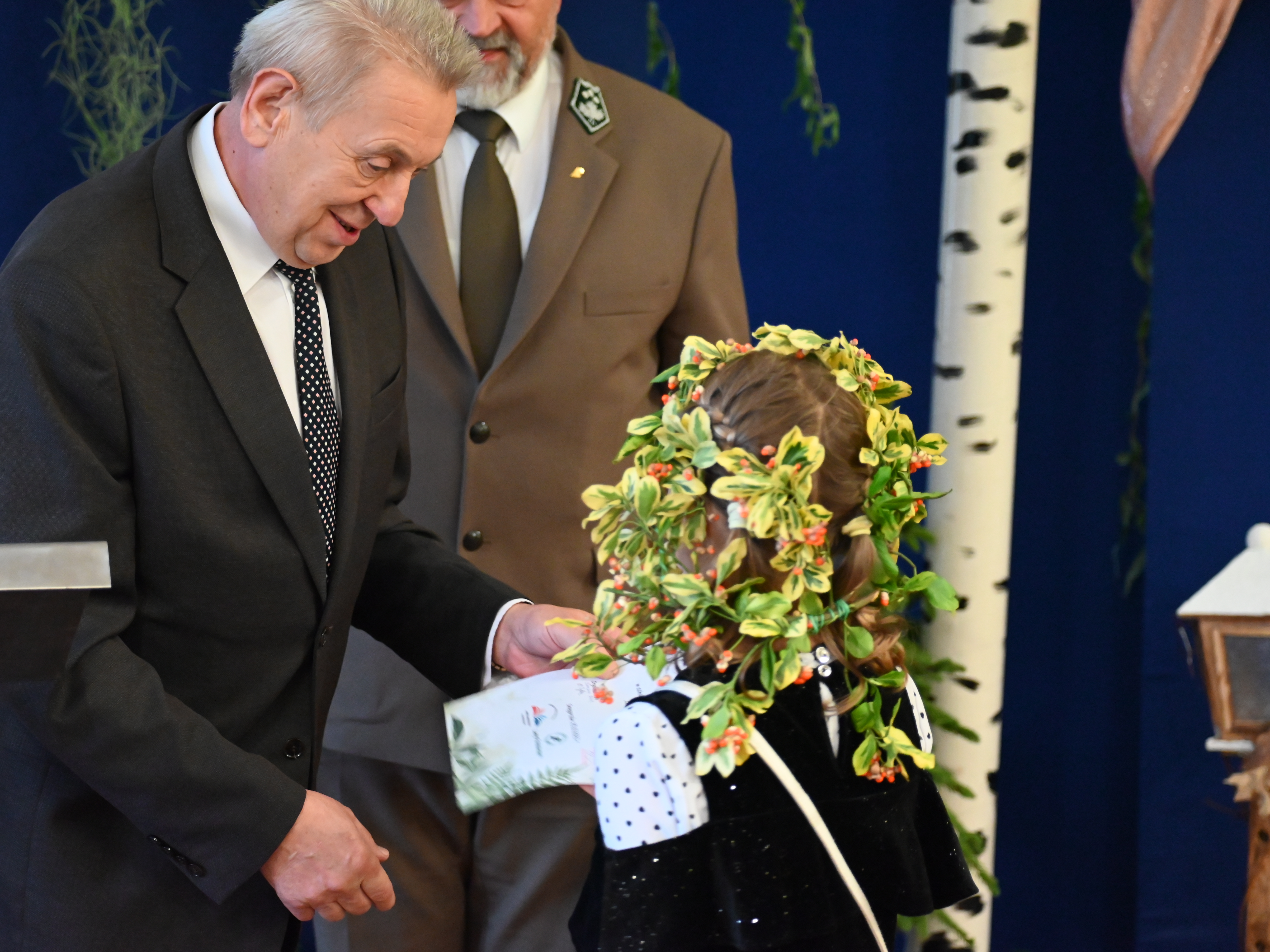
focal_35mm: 119
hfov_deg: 16.5
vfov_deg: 12.5
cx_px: 571
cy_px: 476
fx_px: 4366
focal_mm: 110
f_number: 4.8
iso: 6400
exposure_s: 1/60
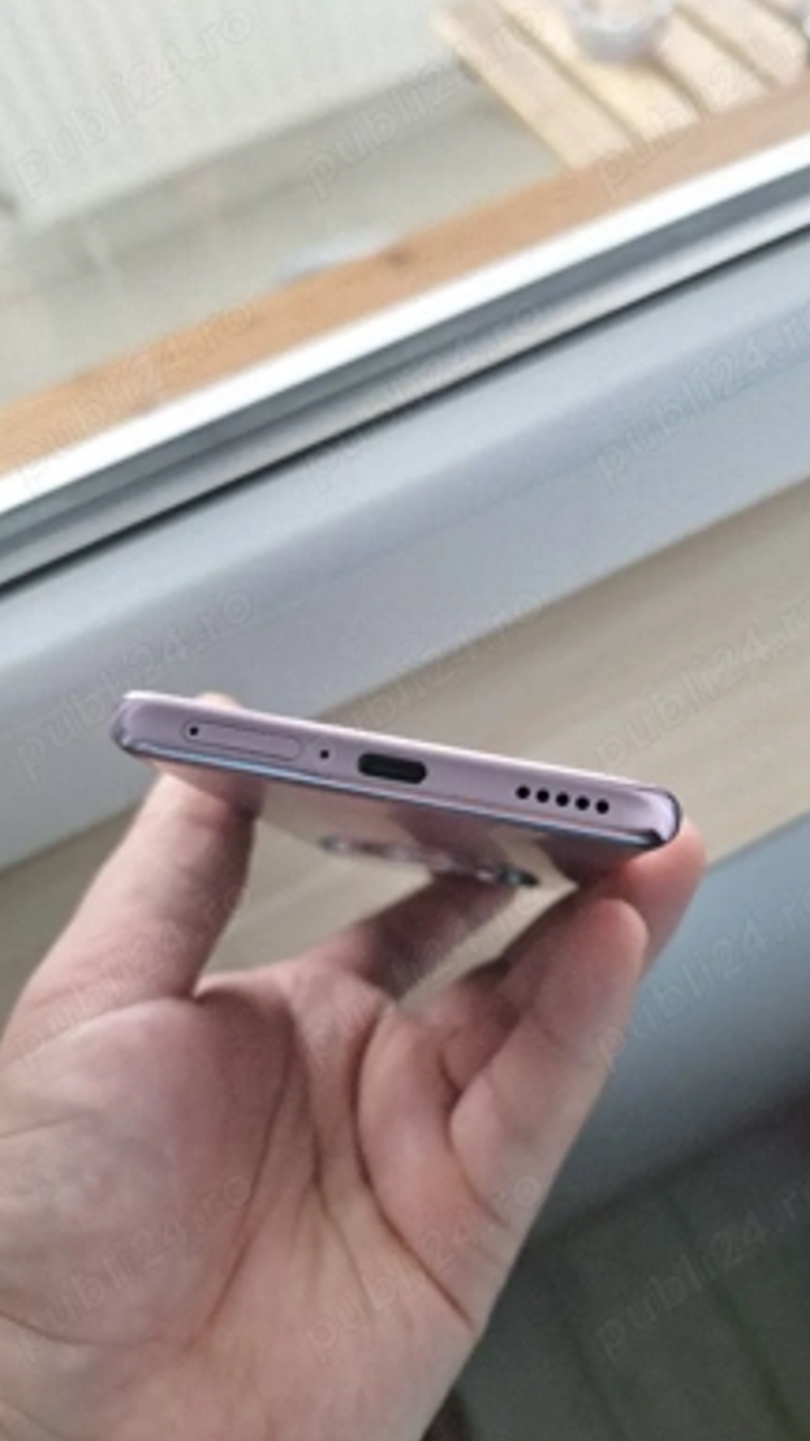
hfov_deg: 44.1
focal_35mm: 26
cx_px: 496
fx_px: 993
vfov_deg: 71.9
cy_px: 724
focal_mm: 5.54
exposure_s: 1/50
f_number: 1.8
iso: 50
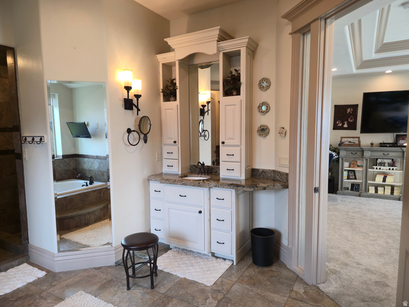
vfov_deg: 58.9
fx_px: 272
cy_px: 154
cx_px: 204
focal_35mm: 23
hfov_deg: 73.9
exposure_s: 1/60
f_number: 1.7
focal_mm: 6.3
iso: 80
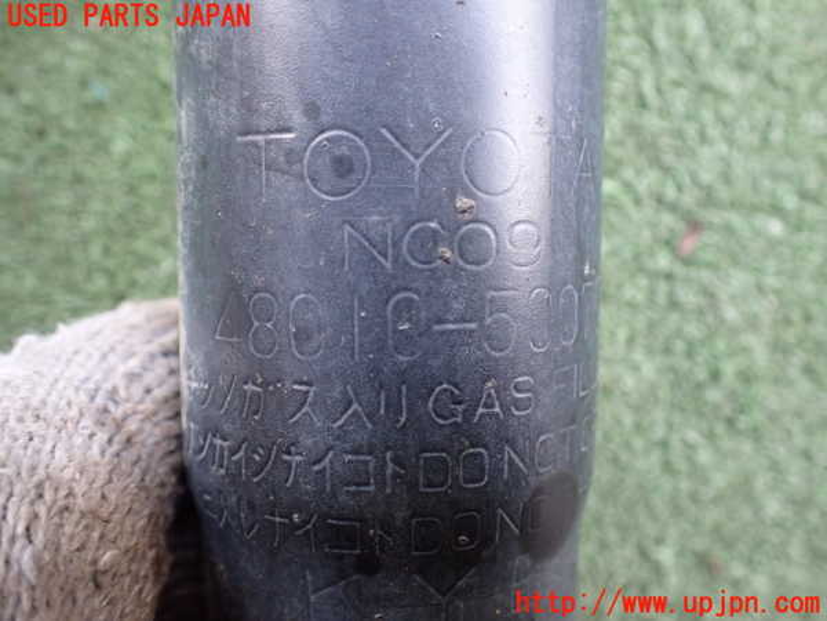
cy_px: 310
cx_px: 414
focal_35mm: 30
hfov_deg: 60.0
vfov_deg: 46.8
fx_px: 717
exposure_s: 1/125
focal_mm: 5.4
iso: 500
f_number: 2.3
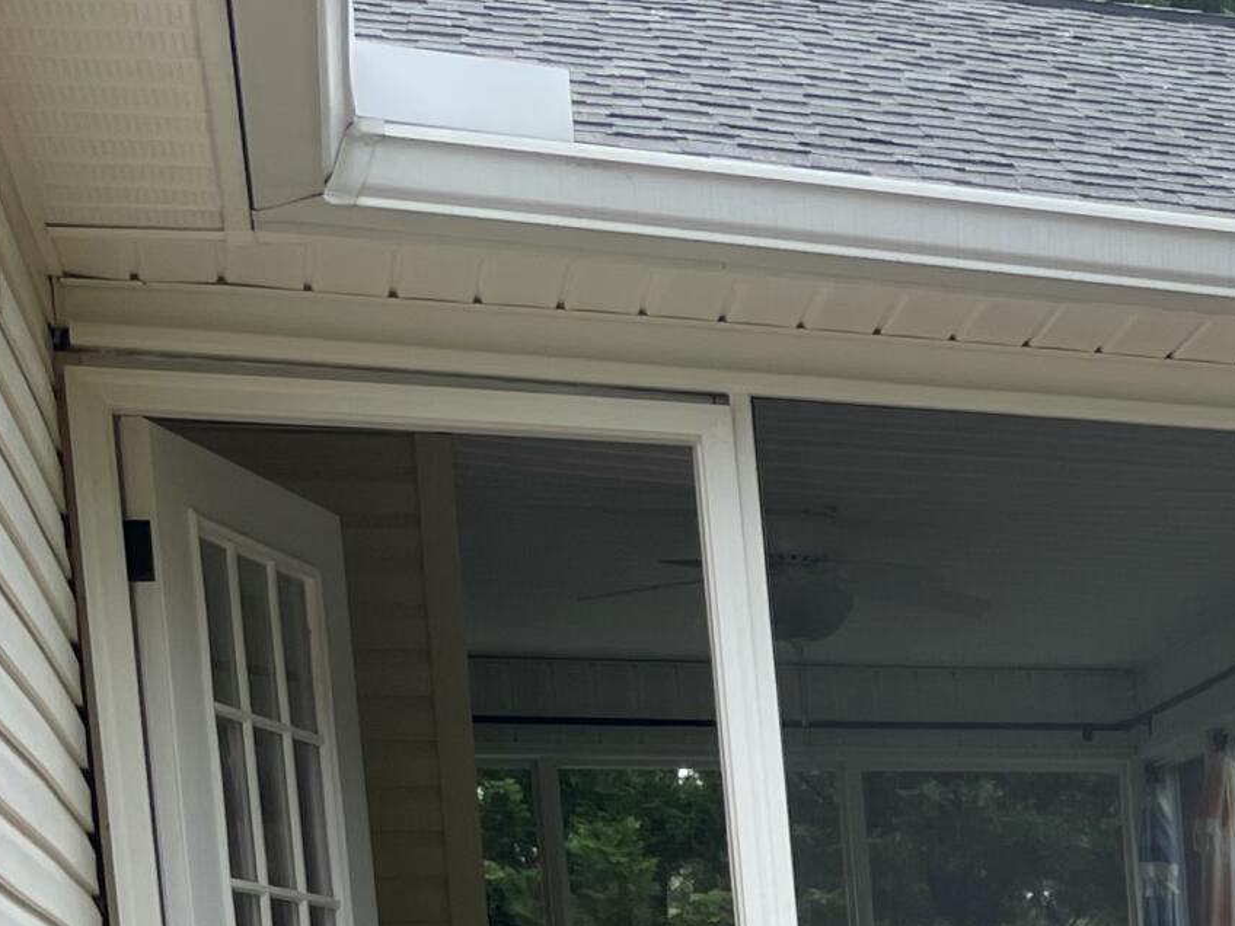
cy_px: 1497
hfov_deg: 18.1
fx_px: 3282
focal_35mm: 92
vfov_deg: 14.7
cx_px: 2030
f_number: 1.6
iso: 32
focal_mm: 4.2
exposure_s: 1/180
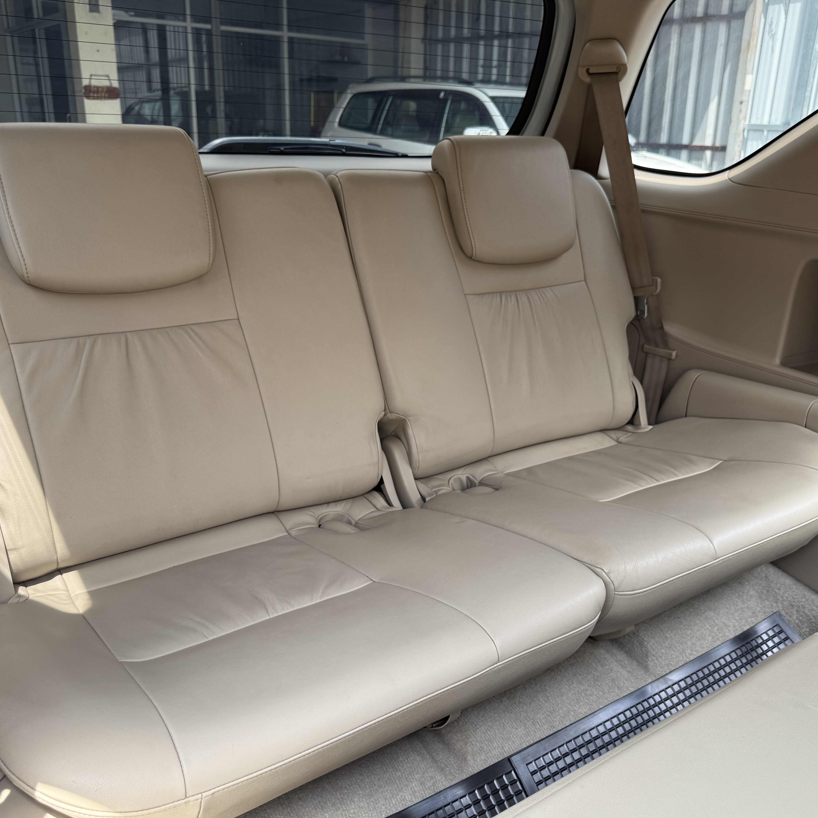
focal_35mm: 30
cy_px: 429
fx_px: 802
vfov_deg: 54.0
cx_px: 436
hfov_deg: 54.0
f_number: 1.78
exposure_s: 1/284
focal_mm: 6.76
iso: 64
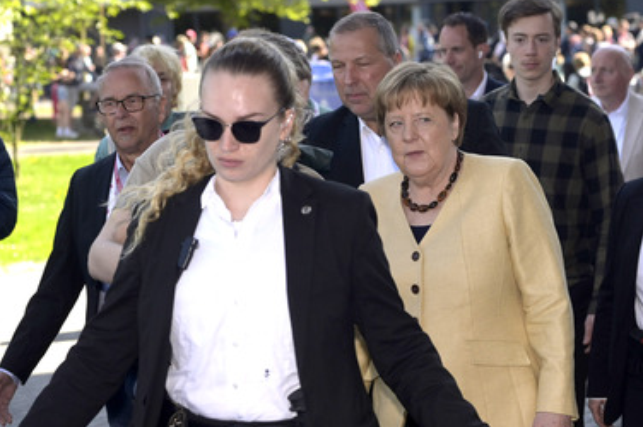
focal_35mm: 84
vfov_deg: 16.2
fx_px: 1499
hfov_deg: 24.2
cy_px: 246
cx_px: 358
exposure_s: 1/2500
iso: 800
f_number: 4.5
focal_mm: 70
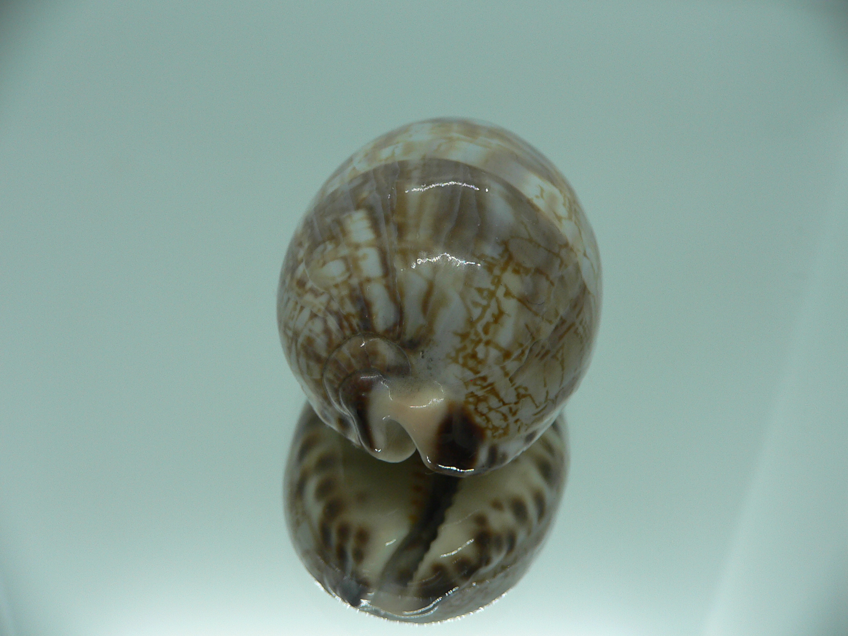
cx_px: 424
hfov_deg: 52.6
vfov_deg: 40.7
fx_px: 857
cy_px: 318
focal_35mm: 35
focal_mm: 4.6
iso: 80
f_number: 2.8
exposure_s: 1/60
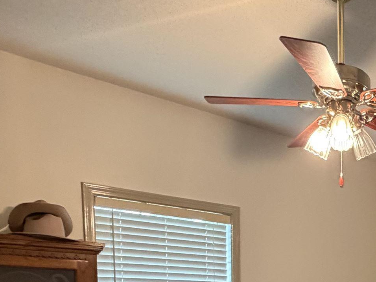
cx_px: 387
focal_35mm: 45
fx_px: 489
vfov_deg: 28.2
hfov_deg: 37.1
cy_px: 337
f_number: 2.2
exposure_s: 1/60
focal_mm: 2.22
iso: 400
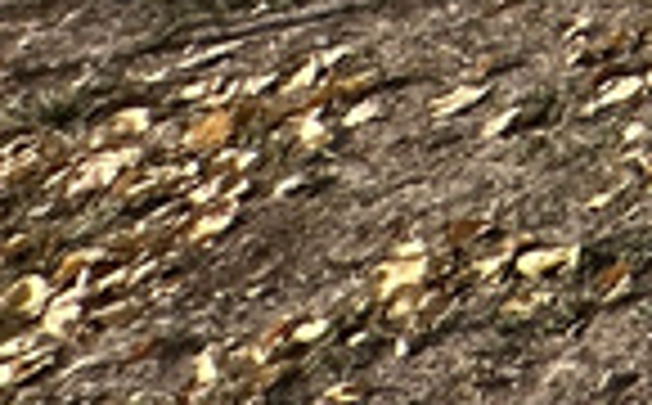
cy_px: -1179
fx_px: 1862
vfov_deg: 8.0
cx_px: 2059
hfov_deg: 10.8
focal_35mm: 105
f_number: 2.2
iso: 50
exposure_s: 1/4464
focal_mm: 2.22
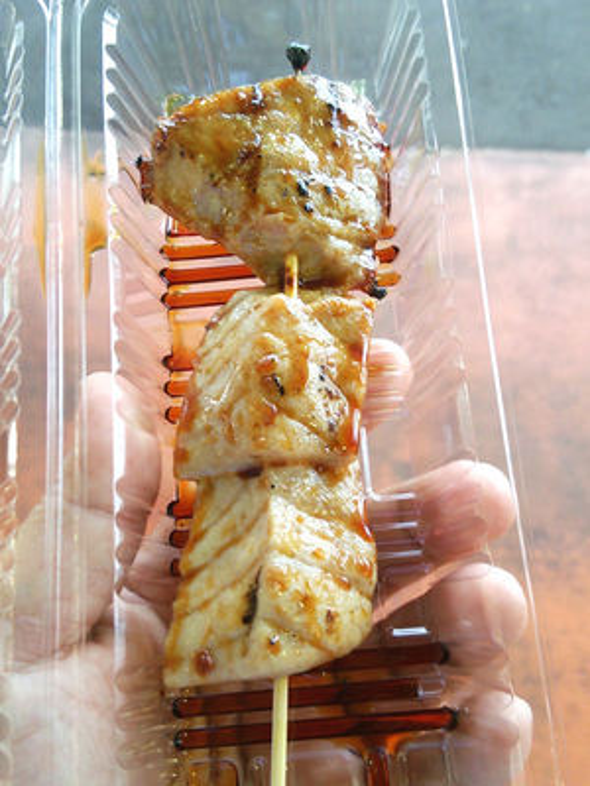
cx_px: 295
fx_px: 682
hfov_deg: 46.8
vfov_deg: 60.0
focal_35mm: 30
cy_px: 393
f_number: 1.94
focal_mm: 4.06
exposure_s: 1/44
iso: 80
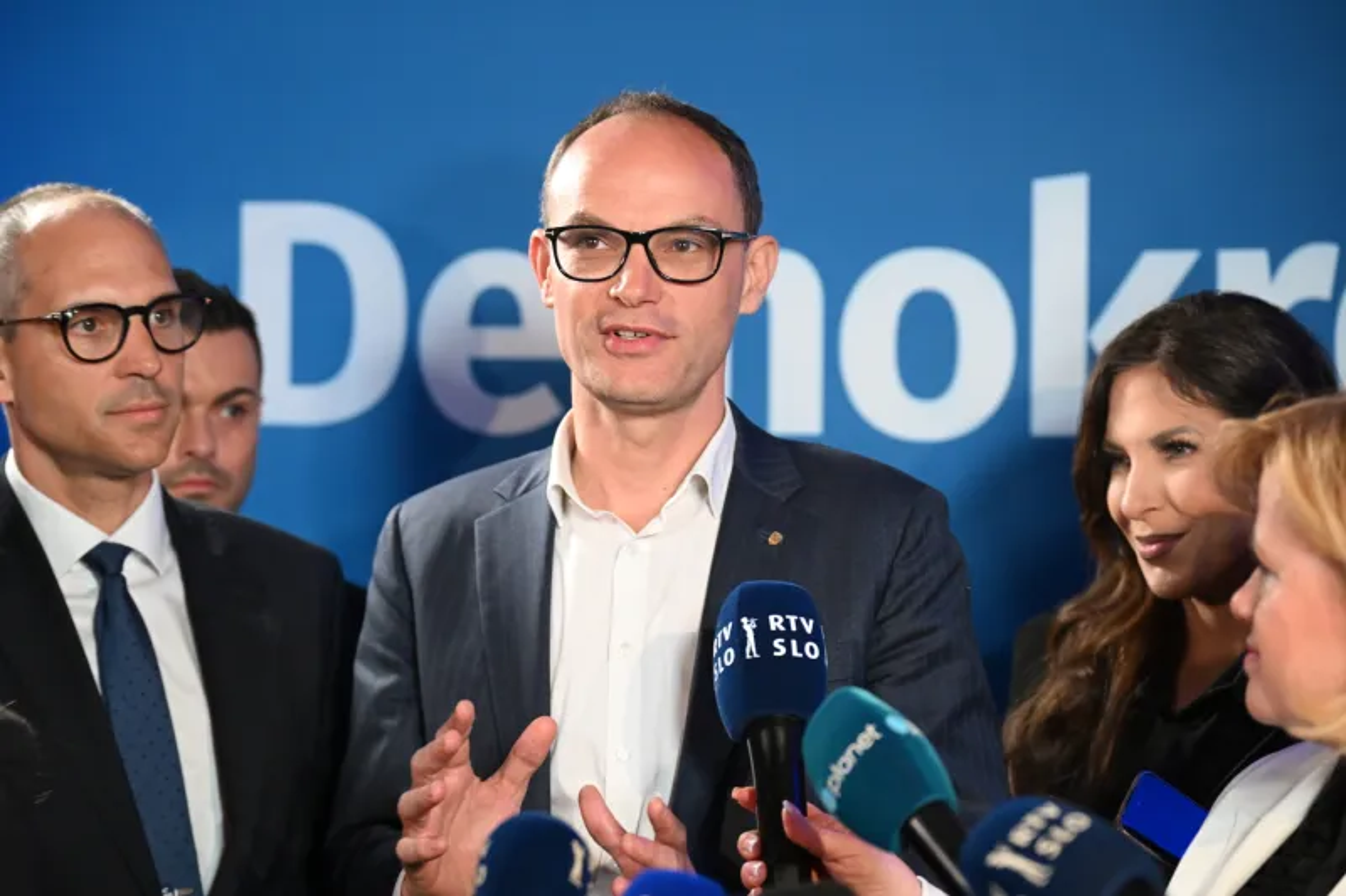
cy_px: 448
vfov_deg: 16.4
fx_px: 3102
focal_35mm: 83
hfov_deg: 24.5
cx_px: 673
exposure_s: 1/250
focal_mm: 83
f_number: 2.8
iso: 4000
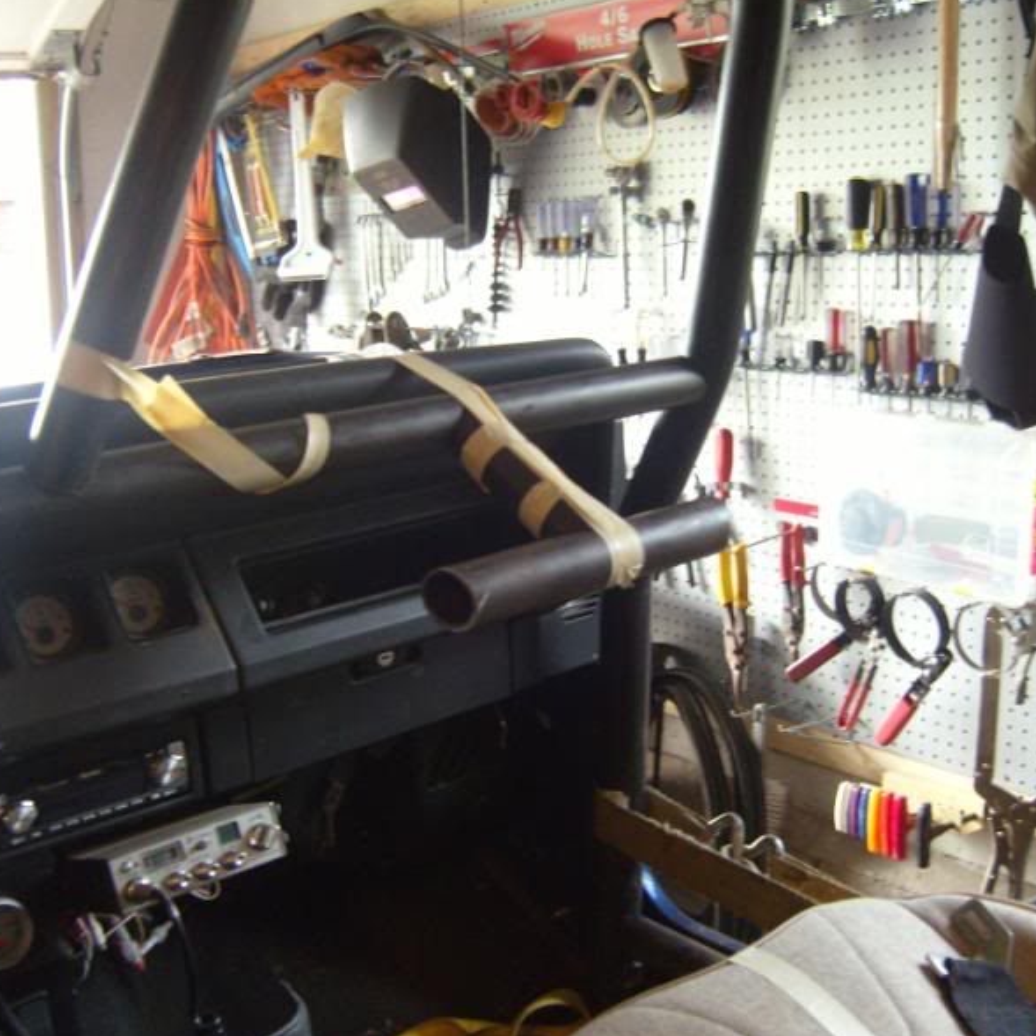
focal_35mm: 42
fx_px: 1422
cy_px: 517
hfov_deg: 40.0
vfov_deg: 40.0
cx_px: 508
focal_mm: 7.4
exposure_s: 1/30
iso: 194
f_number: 2.8
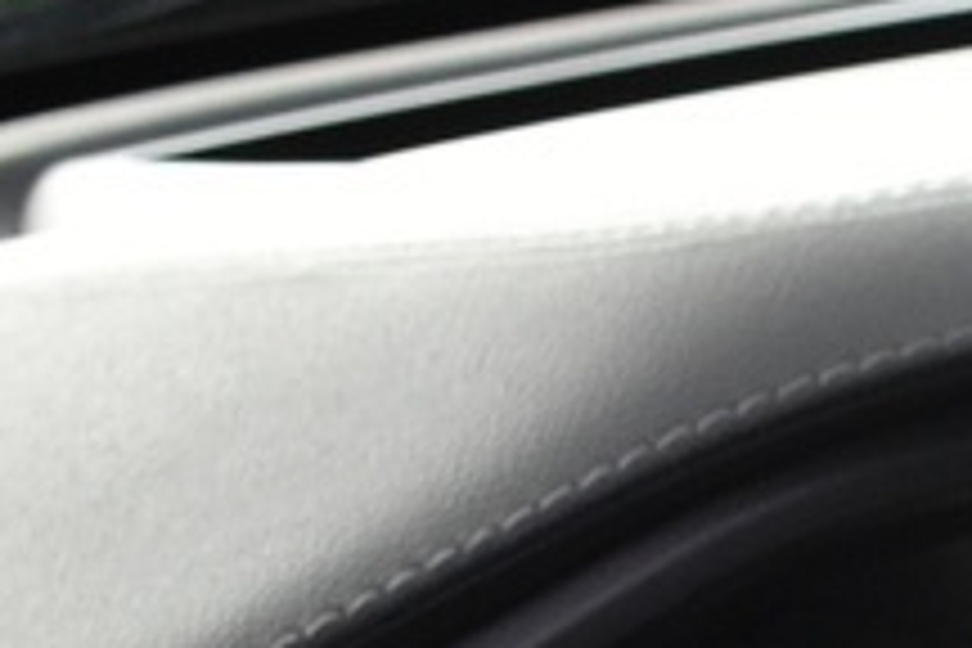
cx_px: 2434
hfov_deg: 8.3
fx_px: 6075
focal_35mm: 225
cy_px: 1832
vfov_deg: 5.8
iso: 1250
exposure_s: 1/8
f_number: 5
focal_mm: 20
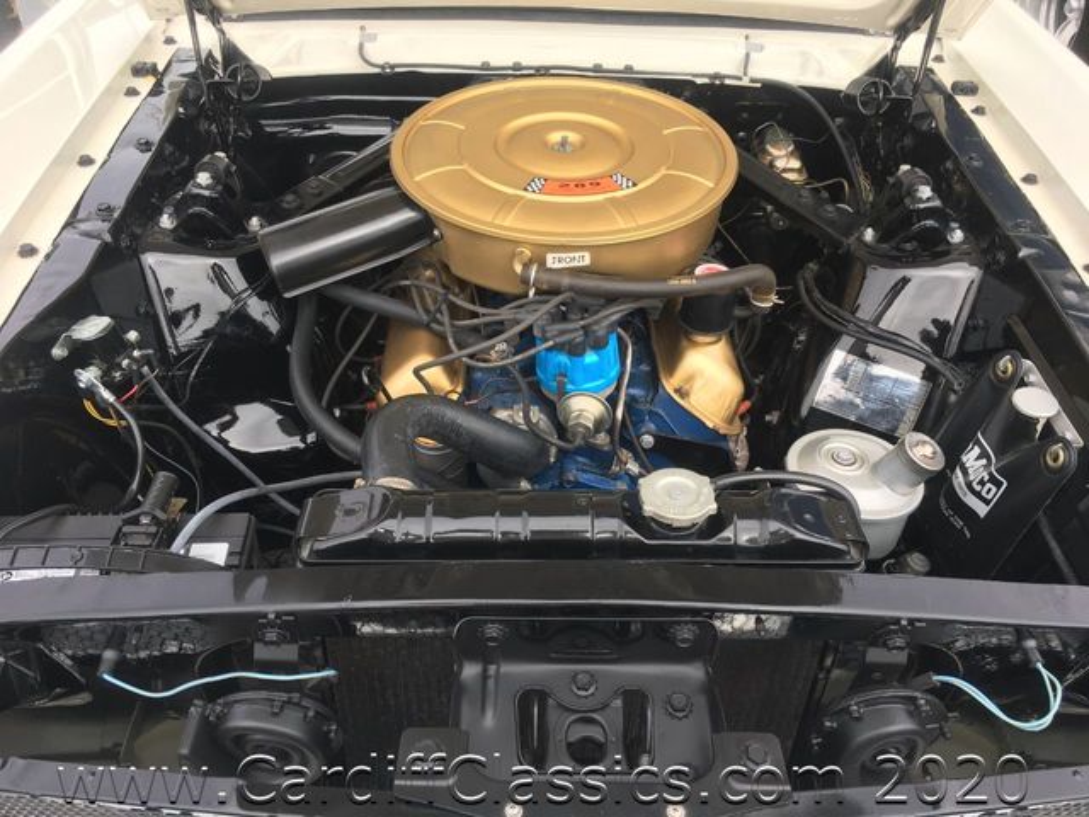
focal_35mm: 29
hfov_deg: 61.7
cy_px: 408
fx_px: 912
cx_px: 544
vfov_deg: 48.2
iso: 25
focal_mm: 4.15
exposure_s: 1/262
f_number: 2.2
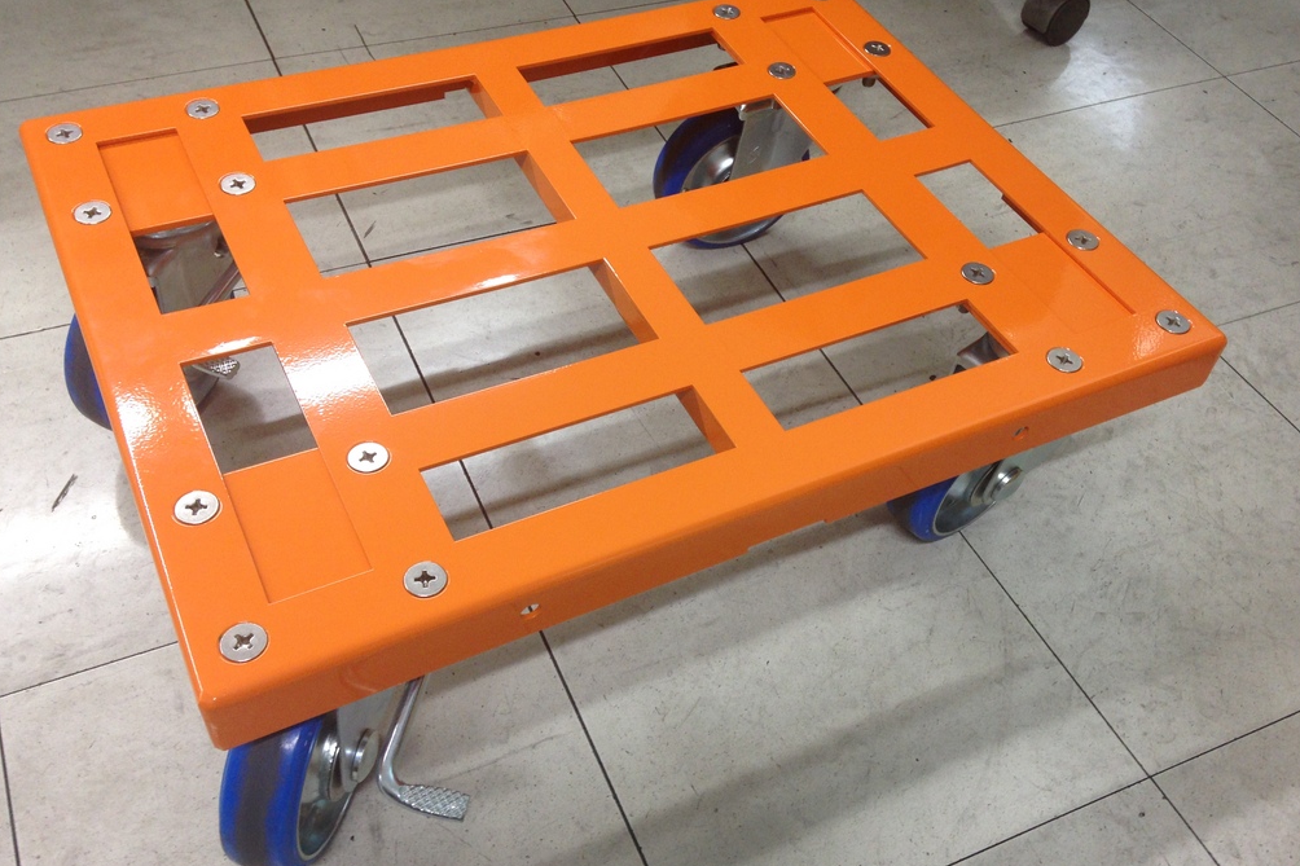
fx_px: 1264
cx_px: 656
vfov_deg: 37.8
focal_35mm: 35
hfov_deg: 54.4
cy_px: 469
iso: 80
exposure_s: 1/20
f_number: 2.4
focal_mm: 4.12
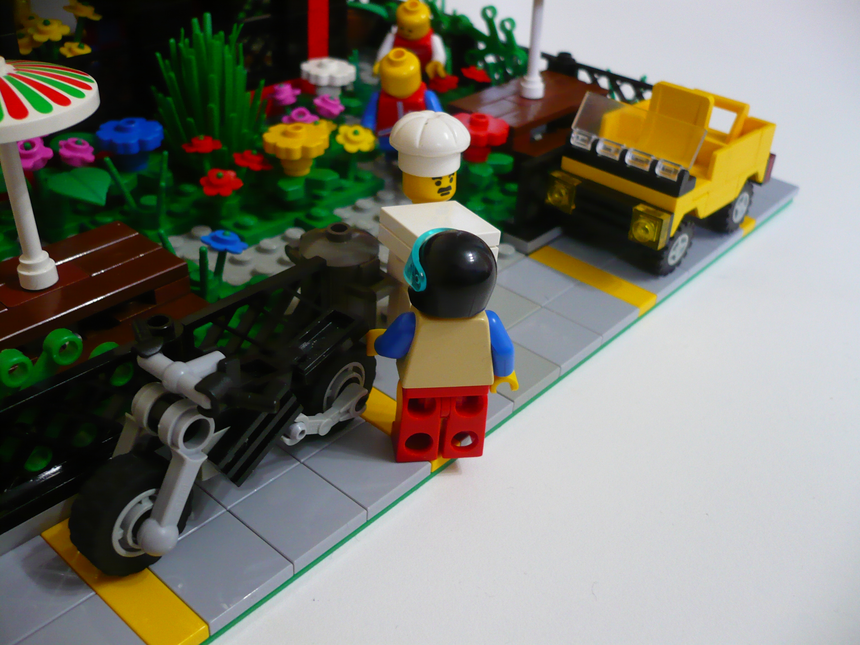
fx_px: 870
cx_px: 430
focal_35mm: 35
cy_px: 322
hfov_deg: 52.6
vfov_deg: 40.7
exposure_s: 1/13
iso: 200
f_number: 2.8
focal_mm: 5.8
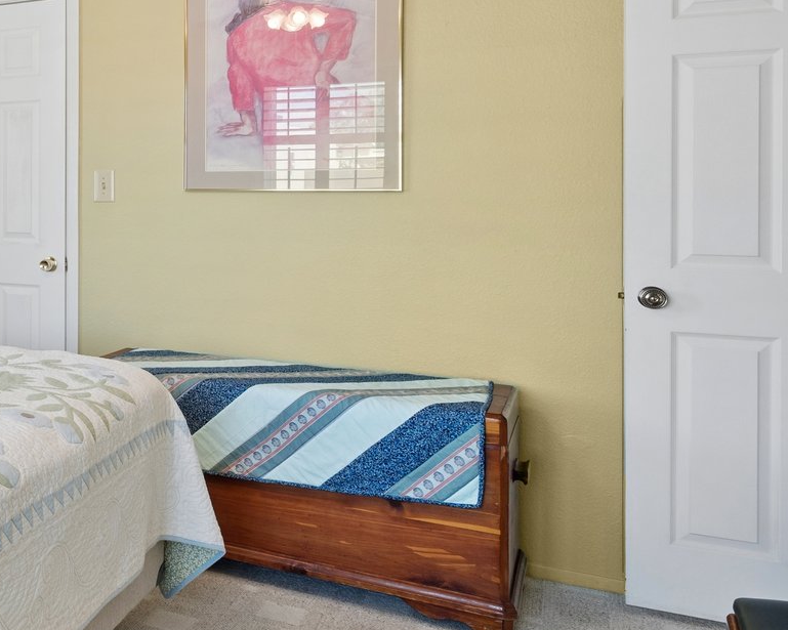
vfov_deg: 35.8
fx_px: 962
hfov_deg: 33.7
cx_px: -212
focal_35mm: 41
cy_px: 190
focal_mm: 16.5
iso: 320
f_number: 8
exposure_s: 1/8
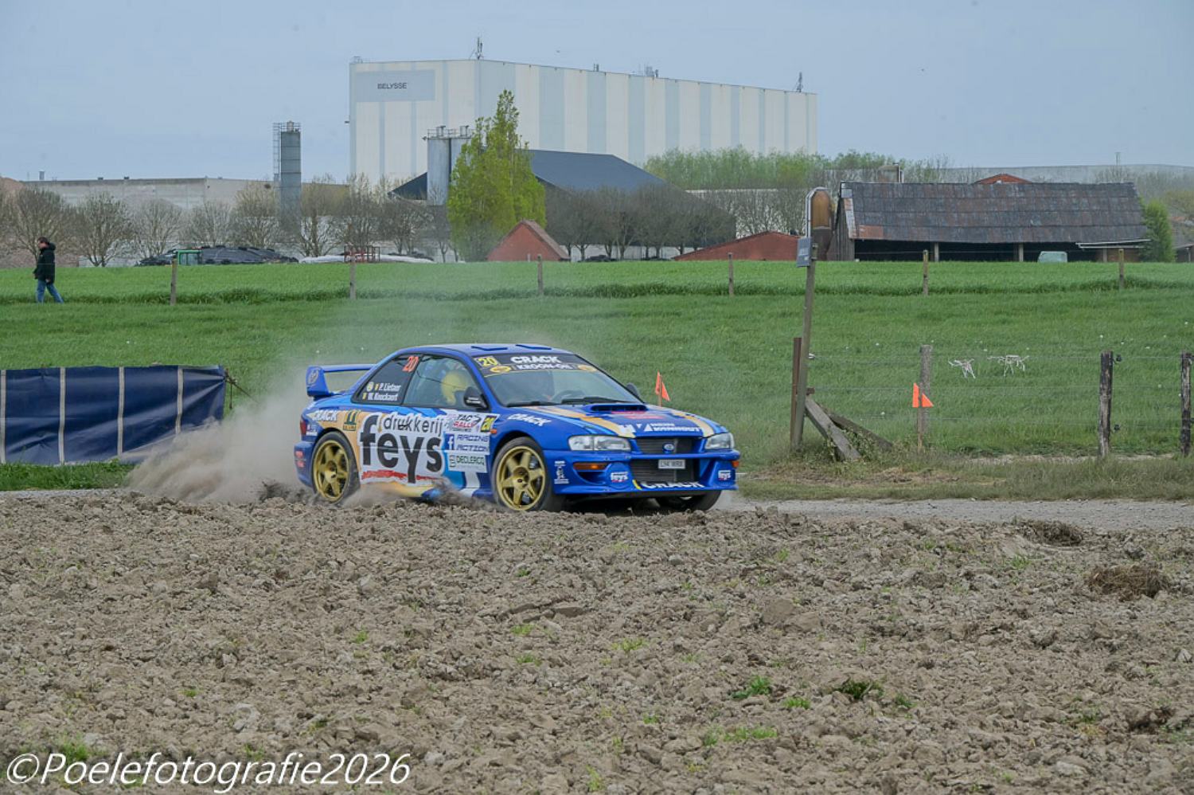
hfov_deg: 14.7
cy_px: 398
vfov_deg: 9.8
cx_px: 597
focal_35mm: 140
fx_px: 4640
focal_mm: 140
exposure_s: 1/160
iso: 320
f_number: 14
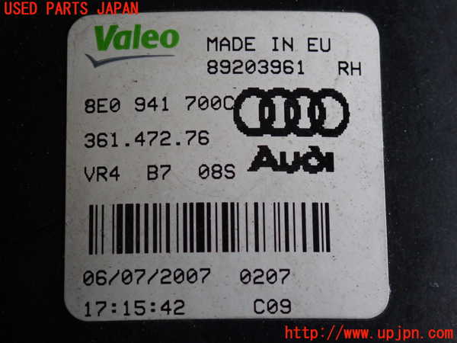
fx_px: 1320
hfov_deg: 19.6
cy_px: 172
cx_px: 228
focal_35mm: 100
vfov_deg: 14.8
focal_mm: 18
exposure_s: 1/100
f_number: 4.9
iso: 400
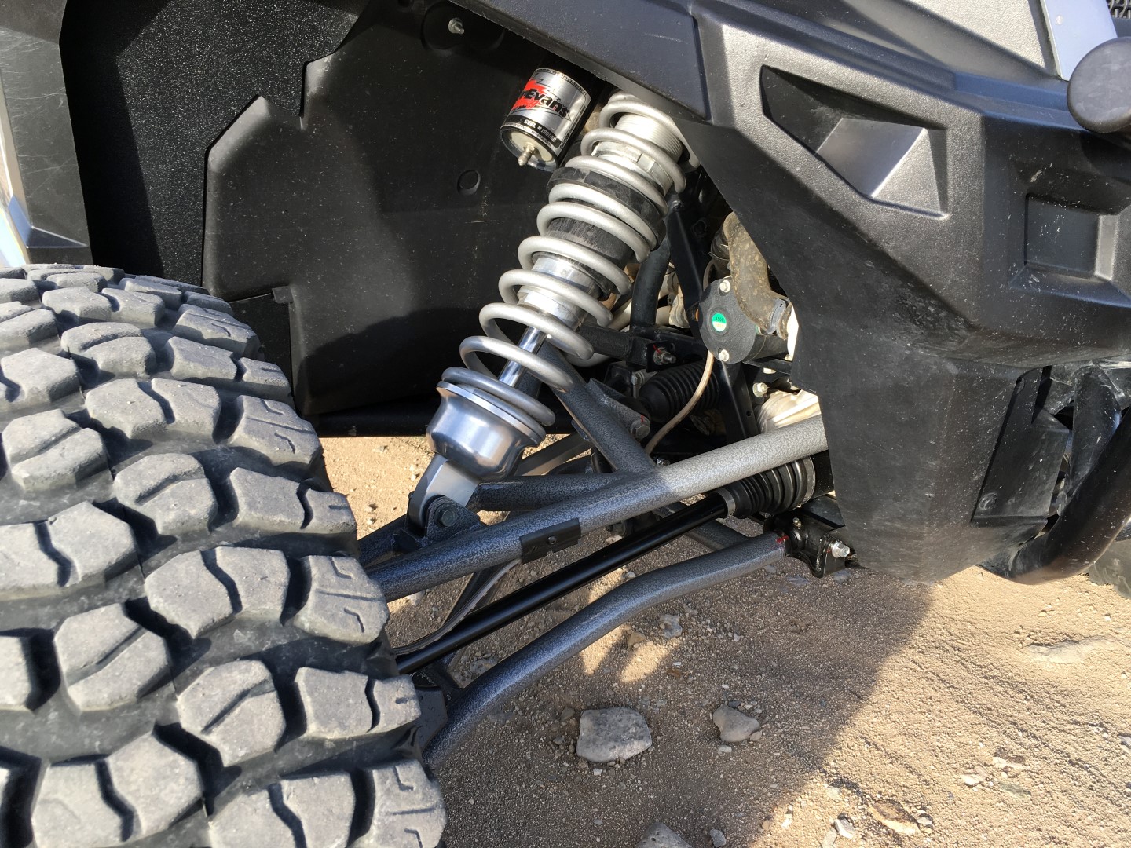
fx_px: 948
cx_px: 566
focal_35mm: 29
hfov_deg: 61.7
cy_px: 424
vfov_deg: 48.2
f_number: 2.2
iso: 25
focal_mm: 4.15
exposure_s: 1/165
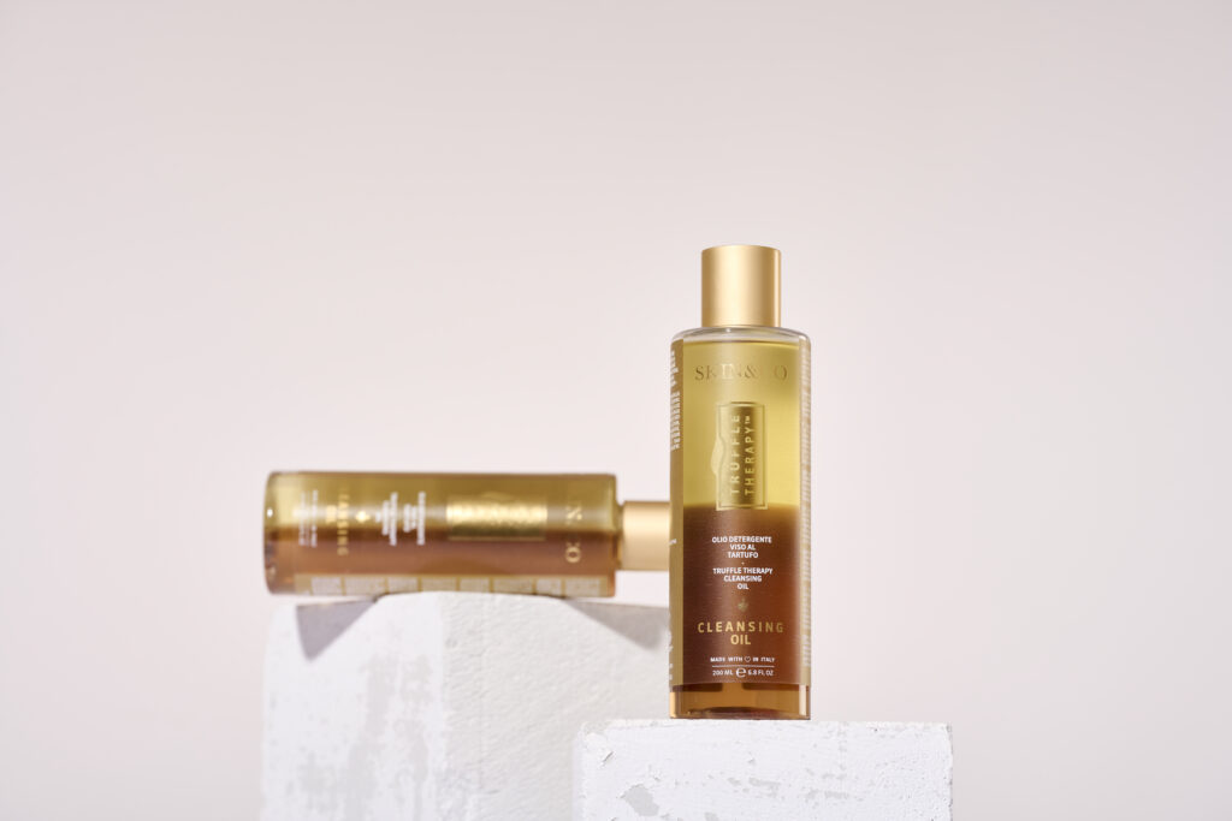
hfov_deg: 19.5
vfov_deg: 13.0
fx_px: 3594
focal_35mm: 105
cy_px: 410
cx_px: 616
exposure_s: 1/160
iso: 64
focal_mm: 105
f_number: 7.1
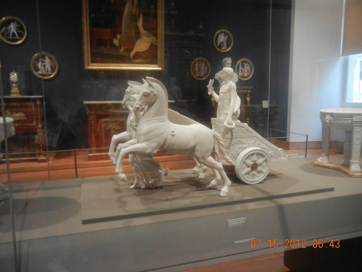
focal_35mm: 30
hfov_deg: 60.0
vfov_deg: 46.8
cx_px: 181
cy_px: 136
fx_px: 314
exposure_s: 1/4.7
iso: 200
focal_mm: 5.4
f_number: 3.5
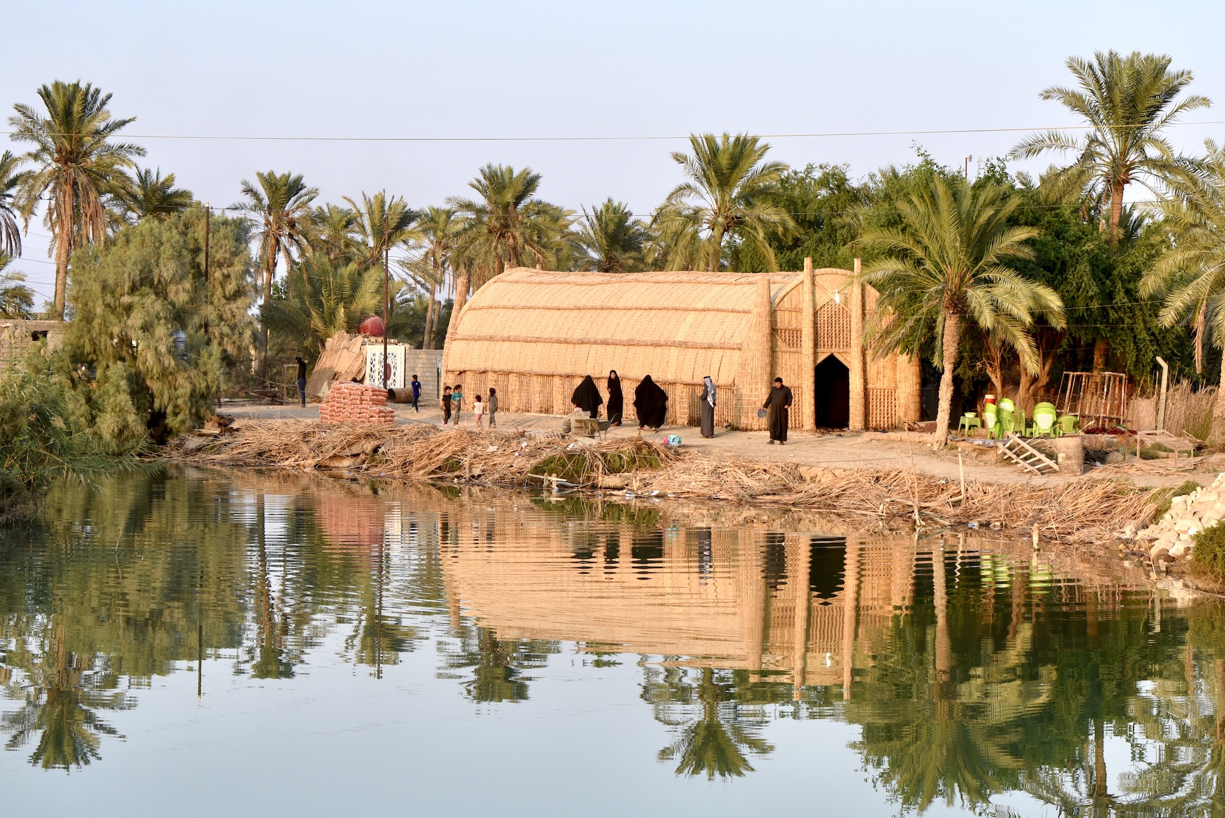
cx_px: 612
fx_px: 2553
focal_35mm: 75
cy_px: 409
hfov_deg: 27.0
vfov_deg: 18.2
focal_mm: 75
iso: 400
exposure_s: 1/250
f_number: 8
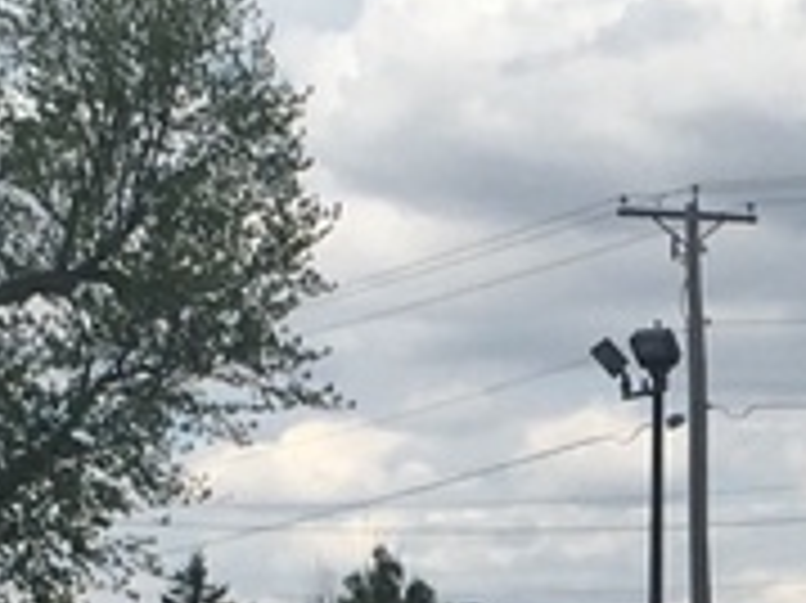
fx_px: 4817
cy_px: 882
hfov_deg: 9.5
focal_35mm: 207
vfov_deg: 7.1
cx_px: 910
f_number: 2.2
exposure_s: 1/1972
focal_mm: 4.15
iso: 25
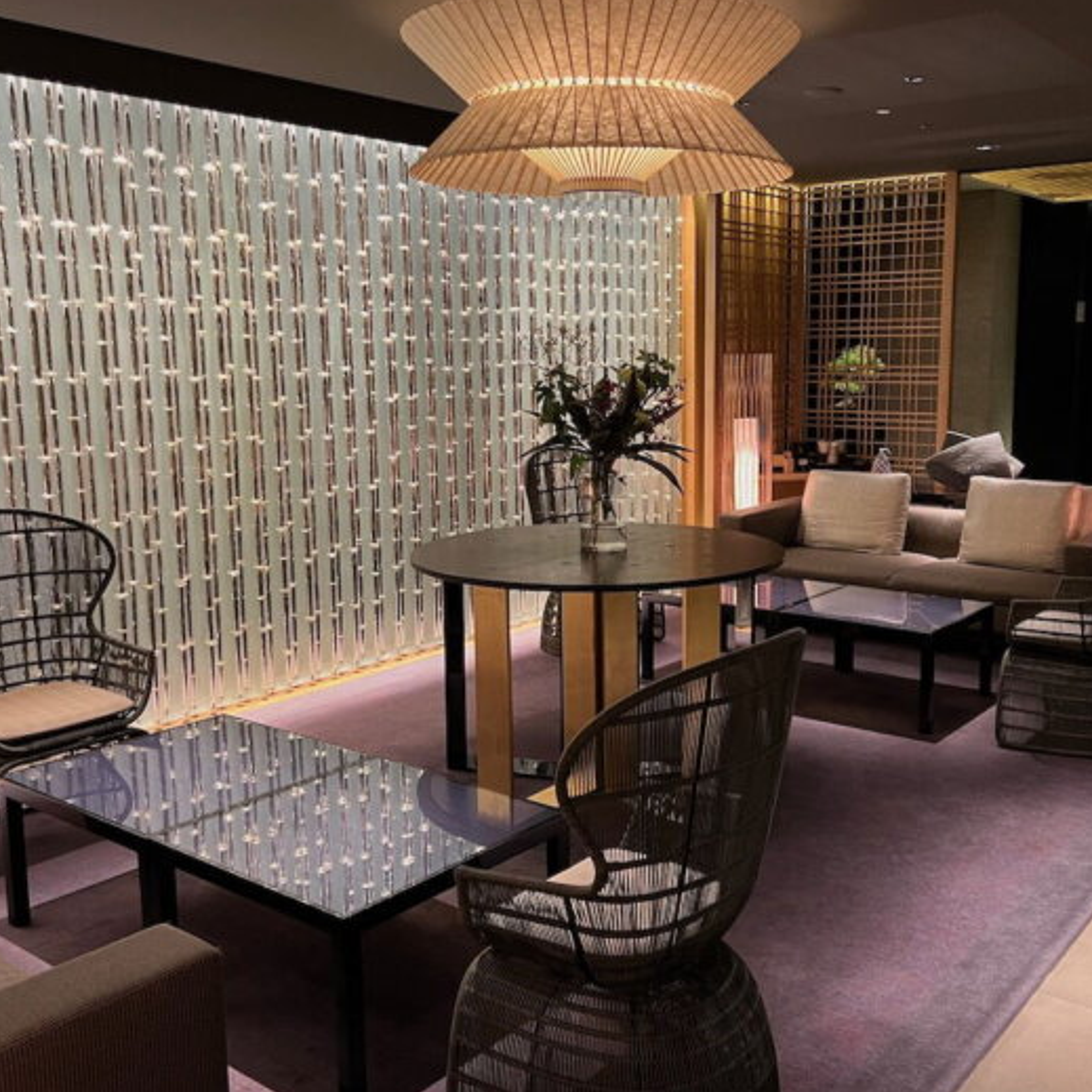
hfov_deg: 48.3
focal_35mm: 34
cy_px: 526
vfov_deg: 48.4
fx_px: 1213
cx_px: 631
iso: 320
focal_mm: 5.7
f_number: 1.5
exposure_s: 1/60
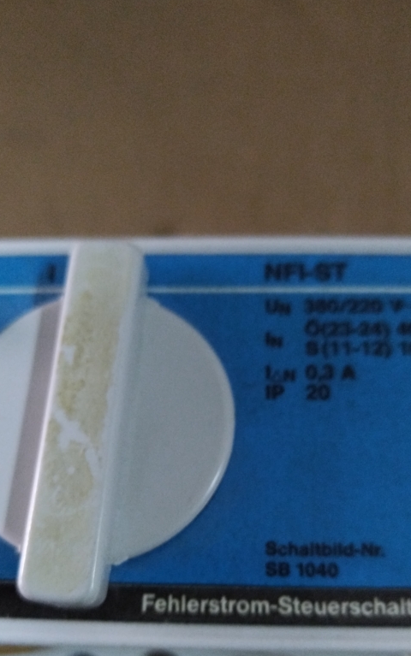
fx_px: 662
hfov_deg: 34.5
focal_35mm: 37
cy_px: 424
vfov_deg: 52.0
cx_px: 195
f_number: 1.8
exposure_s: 1/20
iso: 1341
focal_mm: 4.75
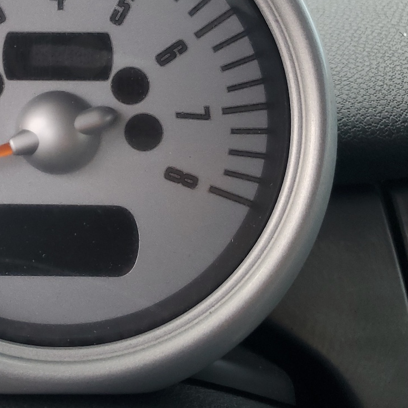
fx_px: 667
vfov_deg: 33.6
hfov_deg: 31.7
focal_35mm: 50
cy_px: 124
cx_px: 11
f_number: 1.5
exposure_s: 1/120
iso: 56
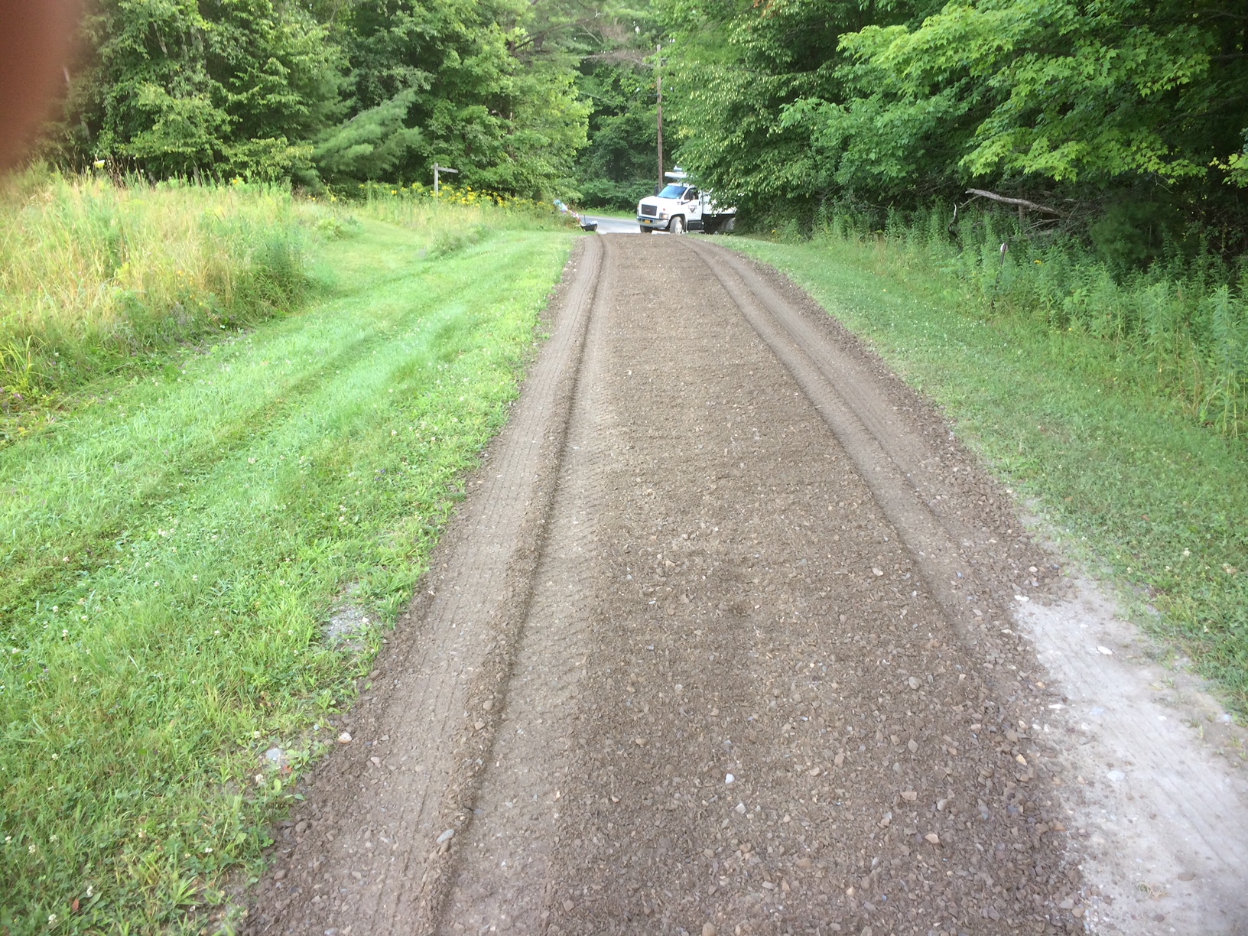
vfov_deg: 48.2
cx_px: 624
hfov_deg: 61.7
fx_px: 1046
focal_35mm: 29
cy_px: 468
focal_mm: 4.15
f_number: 2.2
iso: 32
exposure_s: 1/60
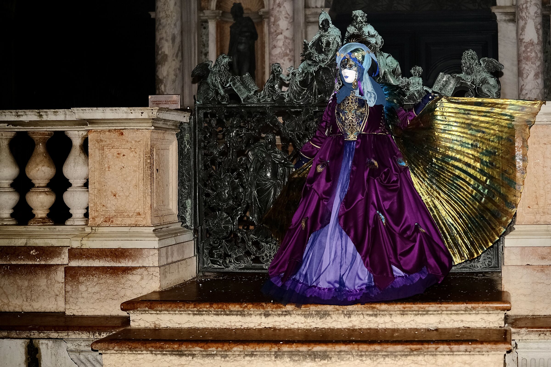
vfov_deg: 32.6
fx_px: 627
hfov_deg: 47.4
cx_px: 276
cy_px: 184
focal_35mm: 41
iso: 2000
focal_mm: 27
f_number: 1.2
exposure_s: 1/250
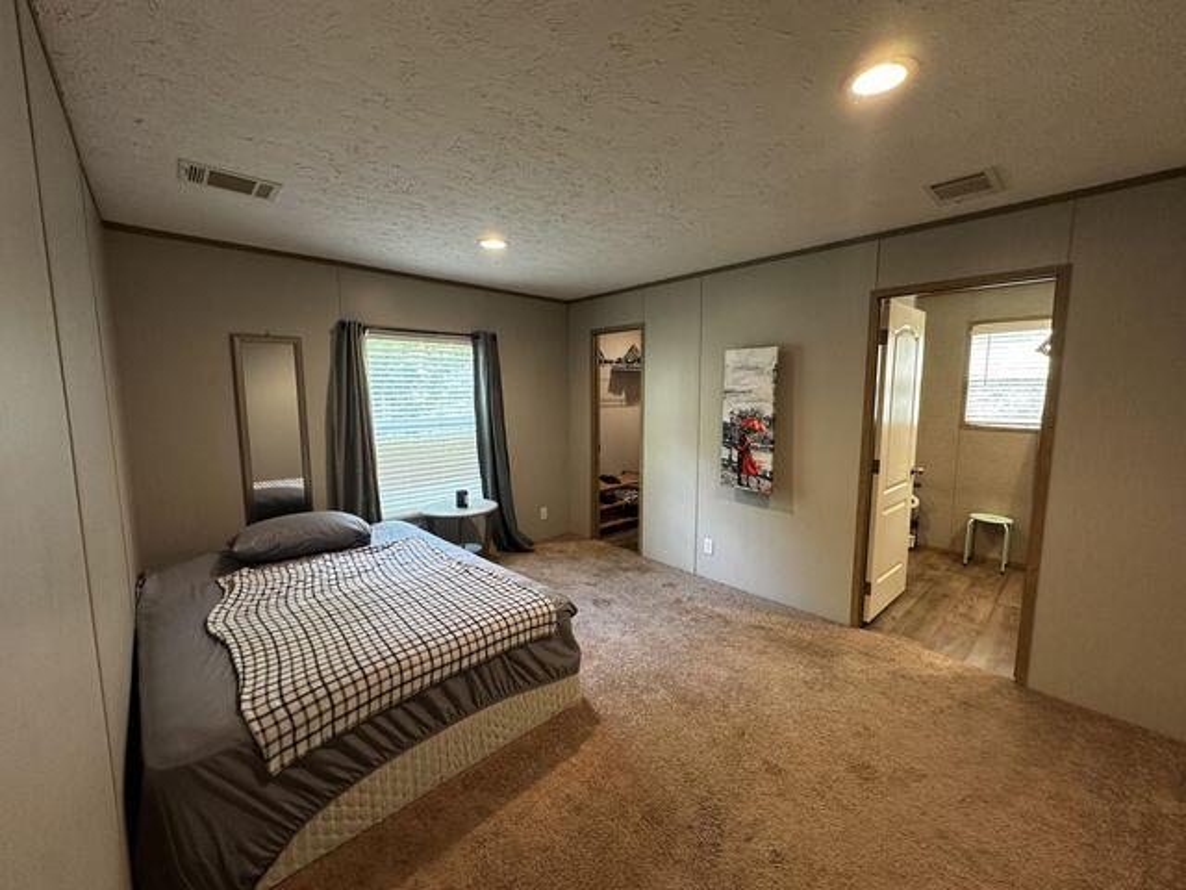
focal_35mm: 14
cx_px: 593
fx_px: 480
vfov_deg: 85.7
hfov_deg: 102.1
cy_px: 445
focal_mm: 2.22
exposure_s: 1/60
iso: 200
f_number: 2.2
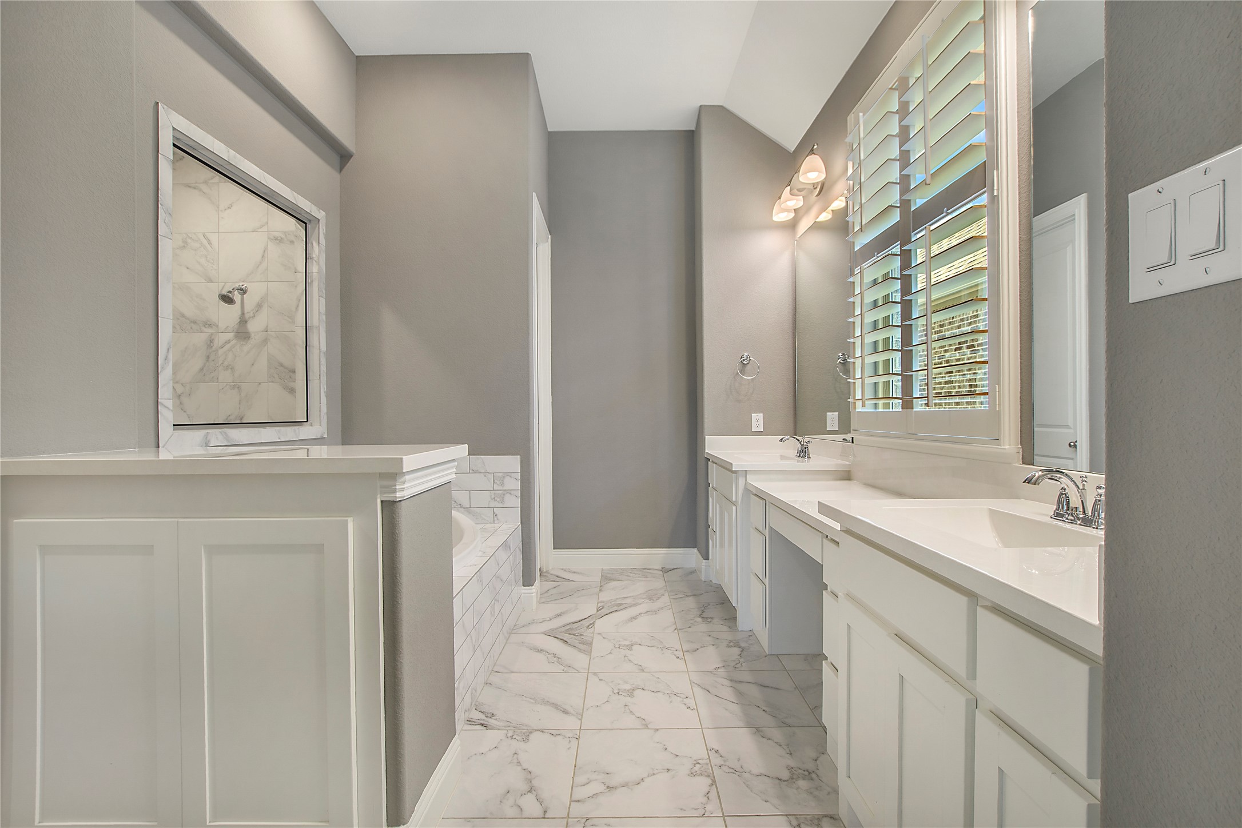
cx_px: 621
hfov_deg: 100.4
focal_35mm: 15
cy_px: 414
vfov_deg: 77.3
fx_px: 517
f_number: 7.1
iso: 100
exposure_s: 1/125
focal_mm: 10
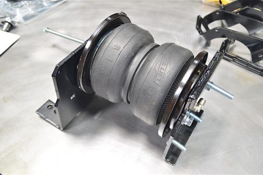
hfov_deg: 53.2
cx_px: 132
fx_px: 263
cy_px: 88
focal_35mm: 36
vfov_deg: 36.8
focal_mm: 24
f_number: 4
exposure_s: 1/30
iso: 400
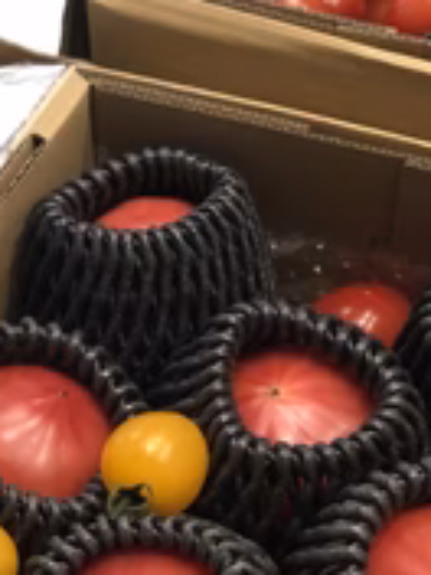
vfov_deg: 16.7
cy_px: 346
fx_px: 1959
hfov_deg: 12.5
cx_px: 323
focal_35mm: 118
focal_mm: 6
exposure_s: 1/33
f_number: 2.4
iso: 125
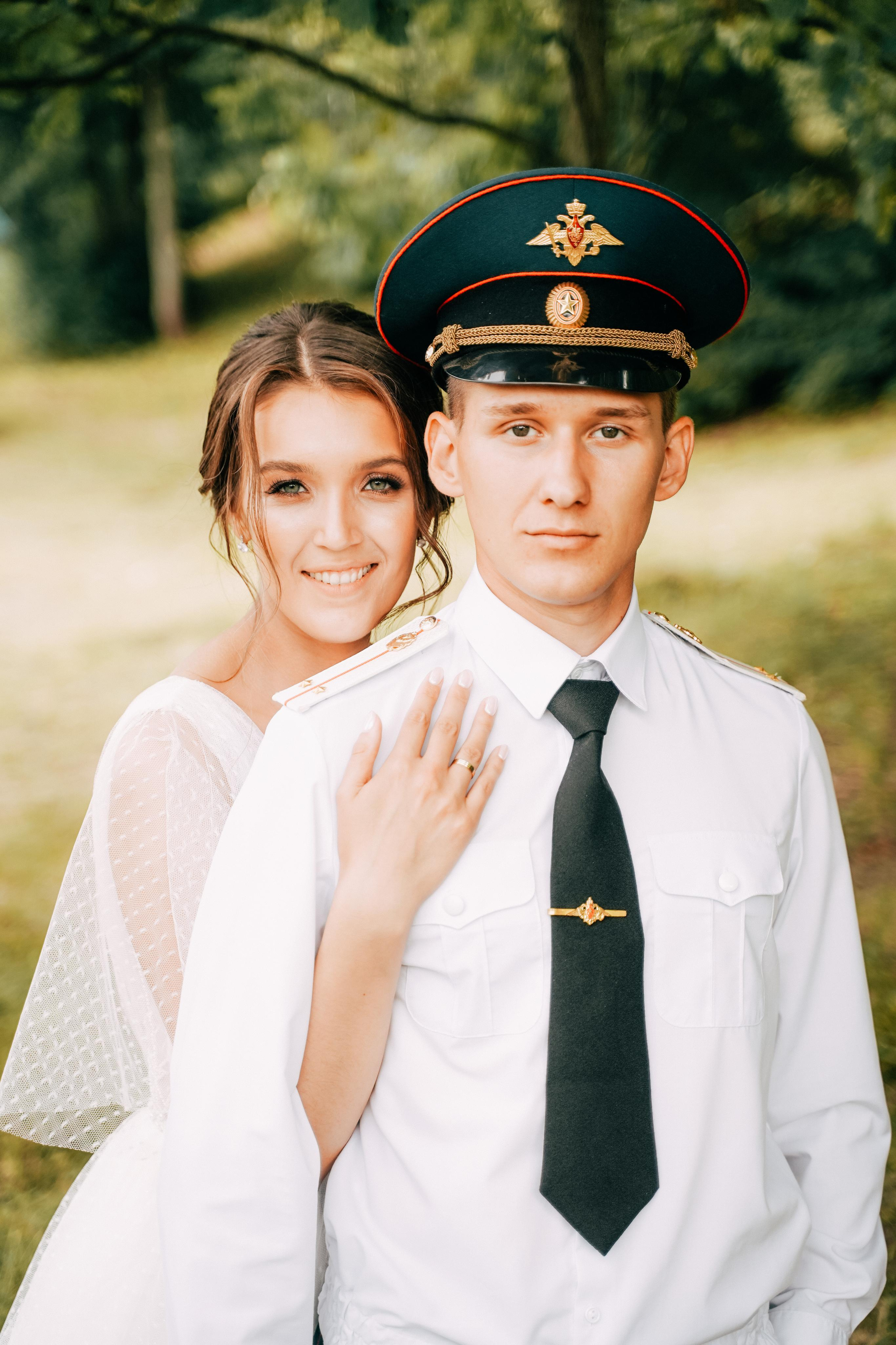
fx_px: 2800
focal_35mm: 75
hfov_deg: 18.2
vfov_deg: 27.0
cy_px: 672
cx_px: 448
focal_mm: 75
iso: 250
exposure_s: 1/640
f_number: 2.8
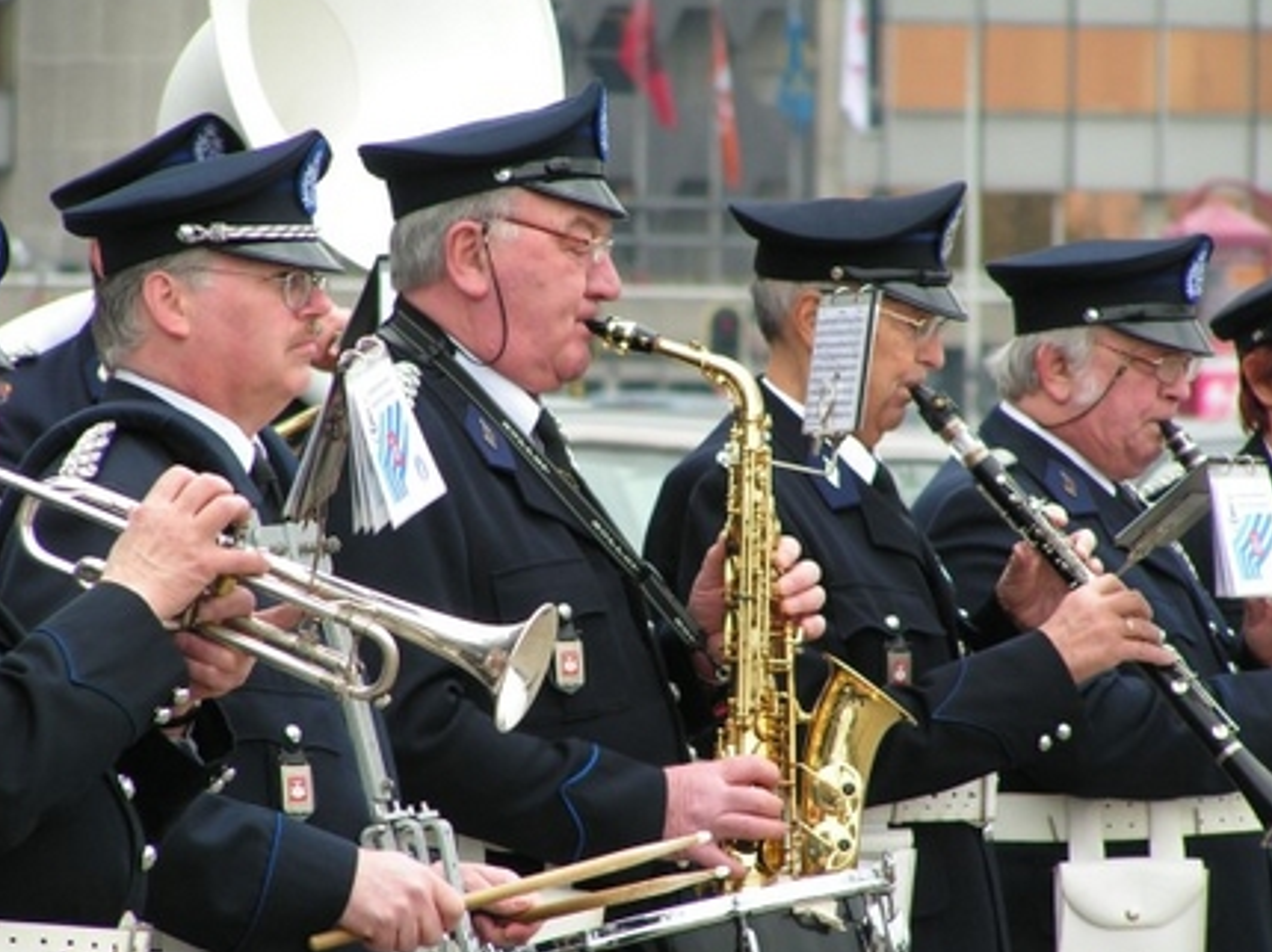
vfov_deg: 3.4
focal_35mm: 442
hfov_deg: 4.5
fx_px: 16233
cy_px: 519
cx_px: 648
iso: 50
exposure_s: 1/320
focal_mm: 63
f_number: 3.7
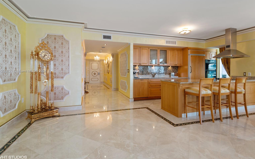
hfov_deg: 94.4
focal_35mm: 17
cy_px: 71
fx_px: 118
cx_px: 126
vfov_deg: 67.8
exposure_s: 1/13
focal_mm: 16
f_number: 8
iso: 250
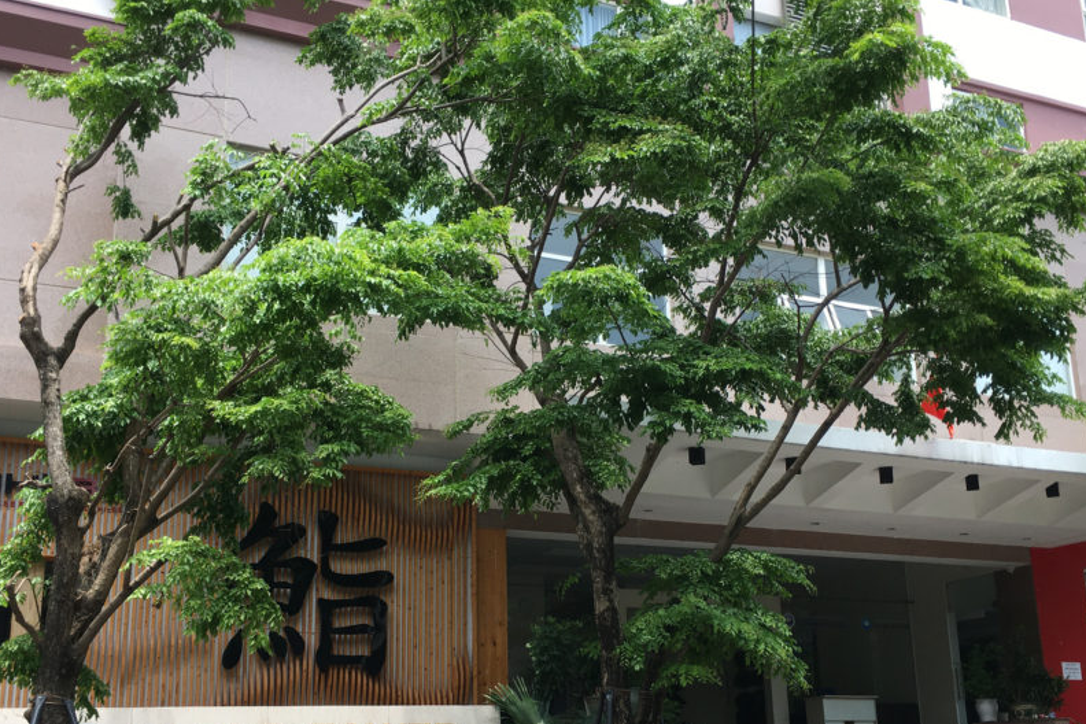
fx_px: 1176
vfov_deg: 33.9
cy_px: 481
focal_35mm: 39
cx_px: 554
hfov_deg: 49.6
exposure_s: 1/472
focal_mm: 4.15
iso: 25
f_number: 2.2
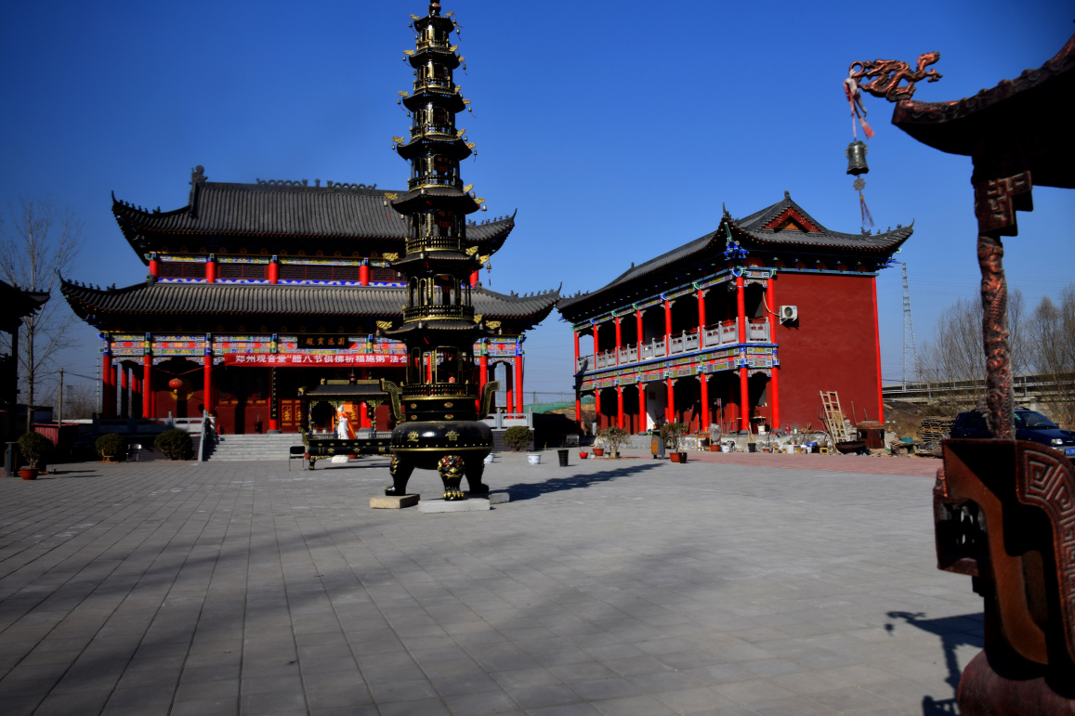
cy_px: 355
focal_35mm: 28
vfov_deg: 46.4
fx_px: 836
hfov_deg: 65.5
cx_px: 518
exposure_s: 1/400
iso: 200
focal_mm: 18
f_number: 10
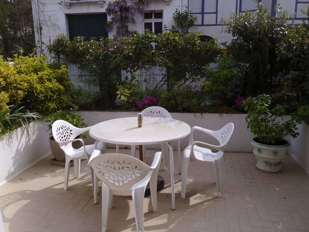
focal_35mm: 28
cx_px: 154
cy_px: 116
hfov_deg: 63.4
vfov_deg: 49.7
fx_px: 250
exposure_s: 1/100
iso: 100
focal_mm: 5
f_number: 9.1
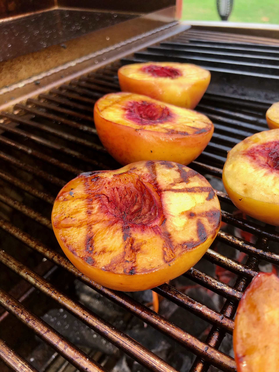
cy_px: 186
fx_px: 301
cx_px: 140
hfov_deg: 49.7
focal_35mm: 28
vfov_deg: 63.4
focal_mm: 3.99
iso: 20
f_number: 1.8
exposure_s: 1/419
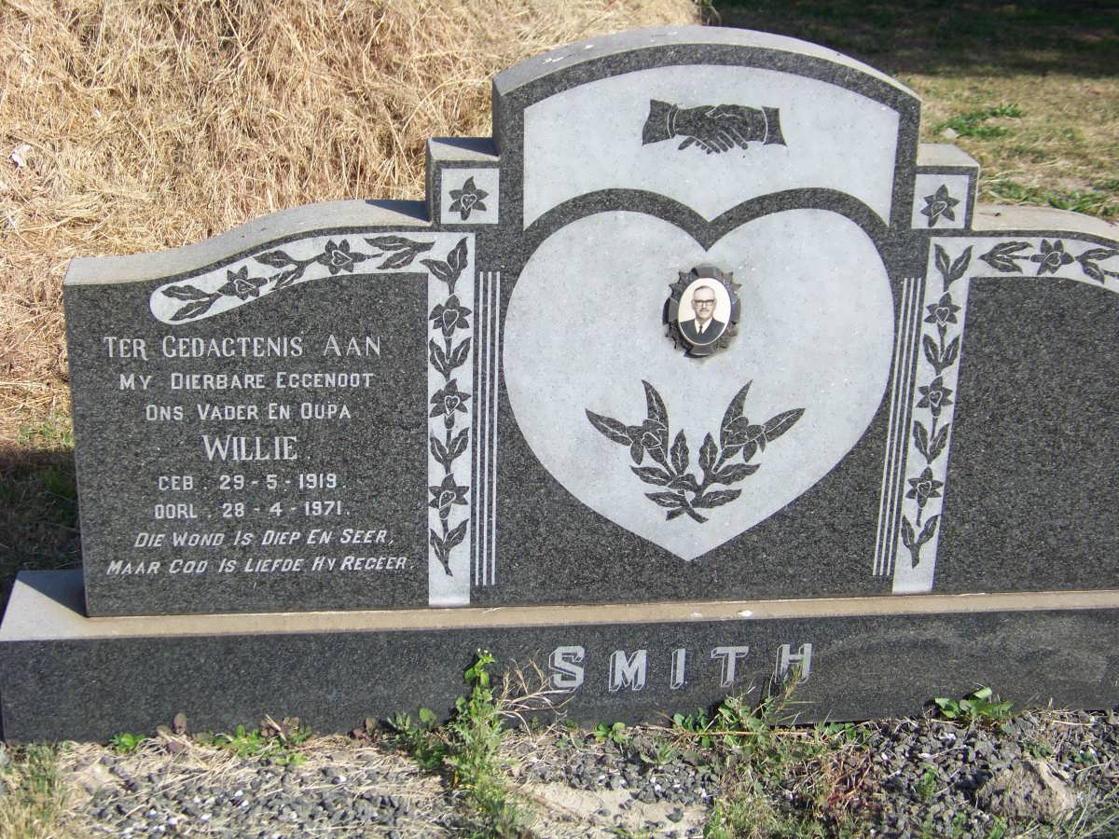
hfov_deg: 34.9
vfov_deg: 26.6
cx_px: 560
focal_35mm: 55
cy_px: 420
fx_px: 1778
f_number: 3.2
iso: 64
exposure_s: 1/640
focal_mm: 9.36
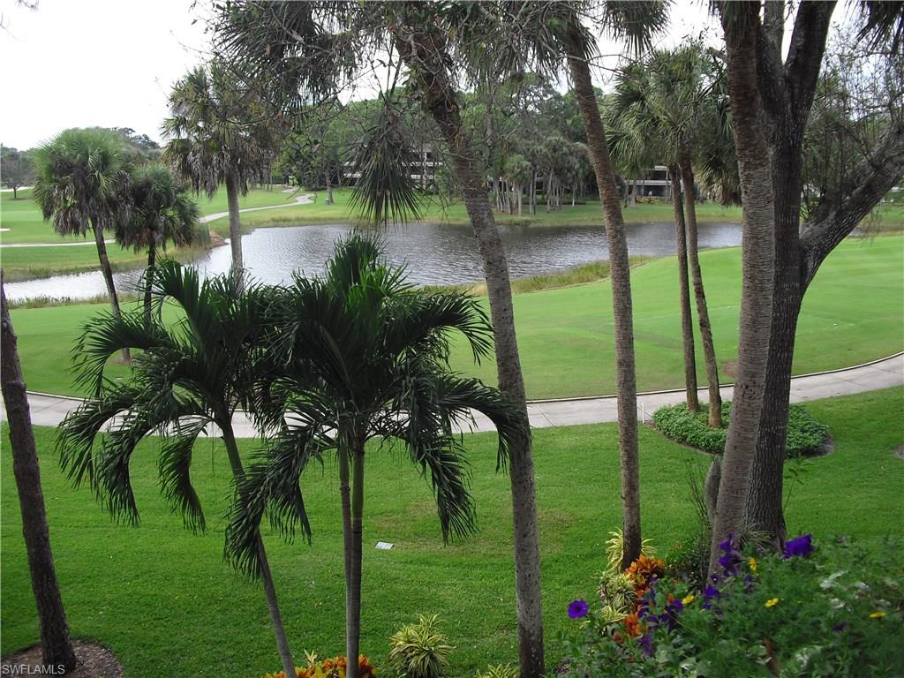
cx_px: 452
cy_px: 339
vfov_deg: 39.7
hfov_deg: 51.4
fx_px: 940
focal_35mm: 36
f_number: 7.8
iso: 100
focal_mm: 6.3
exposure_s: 1/80
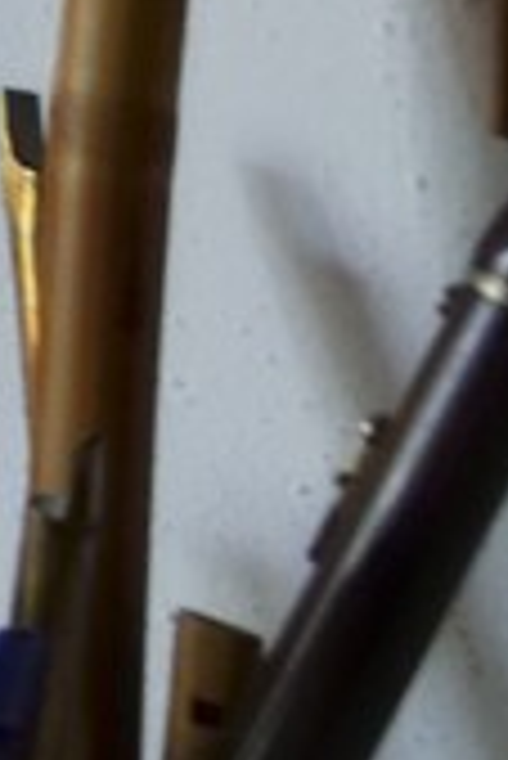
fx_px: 2999
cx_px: -2841
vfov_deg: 11.6
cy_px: -1111
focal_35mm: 142
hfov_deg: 4.7
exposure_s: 1/60
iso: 800
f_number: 7.1
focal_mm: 15
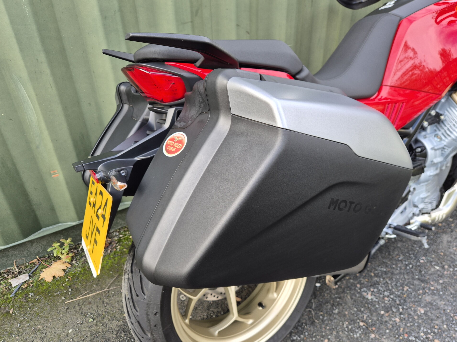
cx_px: 228
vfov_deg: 56.8
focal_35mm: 24
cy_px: 174
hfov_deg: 71.6
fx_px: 317
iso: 50
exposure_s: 1/180
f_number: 1.8
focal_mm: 5.4
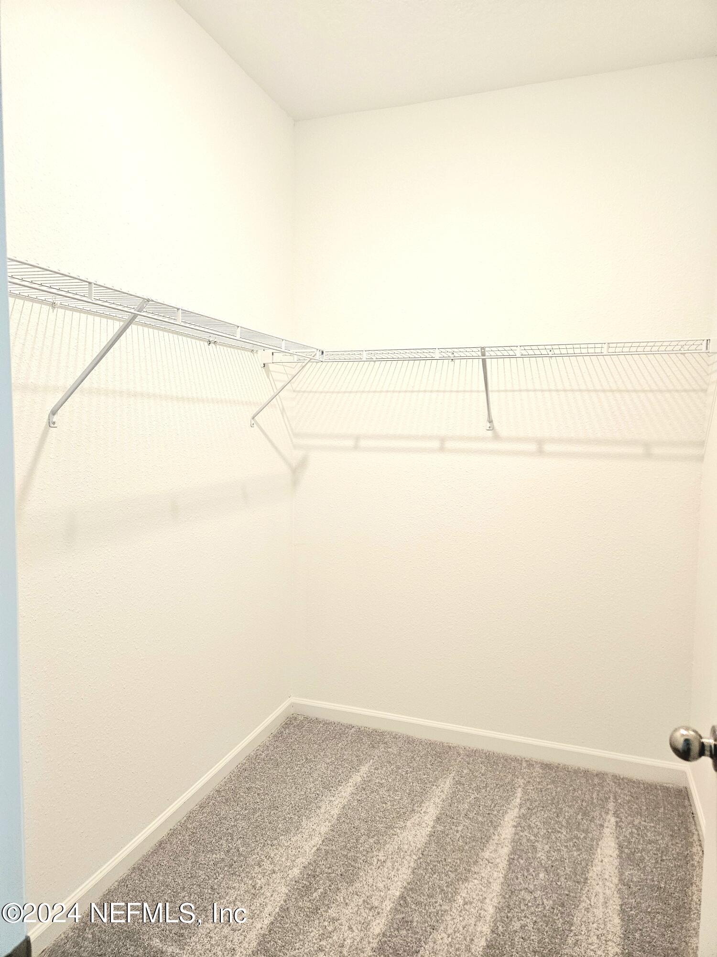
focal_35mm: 23
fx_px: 635
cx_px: 358
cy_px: 478
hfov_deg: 58.9
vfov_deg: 73.9
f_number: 1.8
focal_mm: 5.4
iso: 250
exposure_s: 1/120
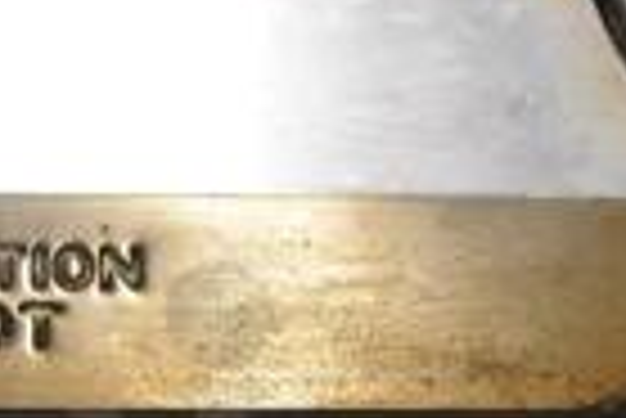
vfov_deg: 9.4
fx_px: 2524
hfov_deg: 13.9
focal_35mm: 145
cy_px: 494
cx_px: -45
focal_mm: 22
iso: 3200
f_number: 3.8
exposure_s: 1/125
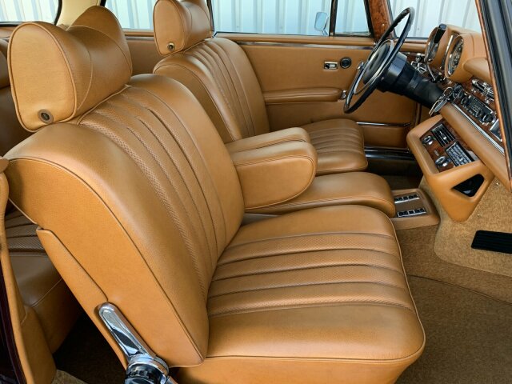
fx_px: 385
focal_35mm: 26
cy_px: 192
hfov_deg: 67.3
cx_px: 256
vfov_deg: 53.1
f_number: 1.8
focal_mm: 4.25
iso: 80
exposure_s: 1/121
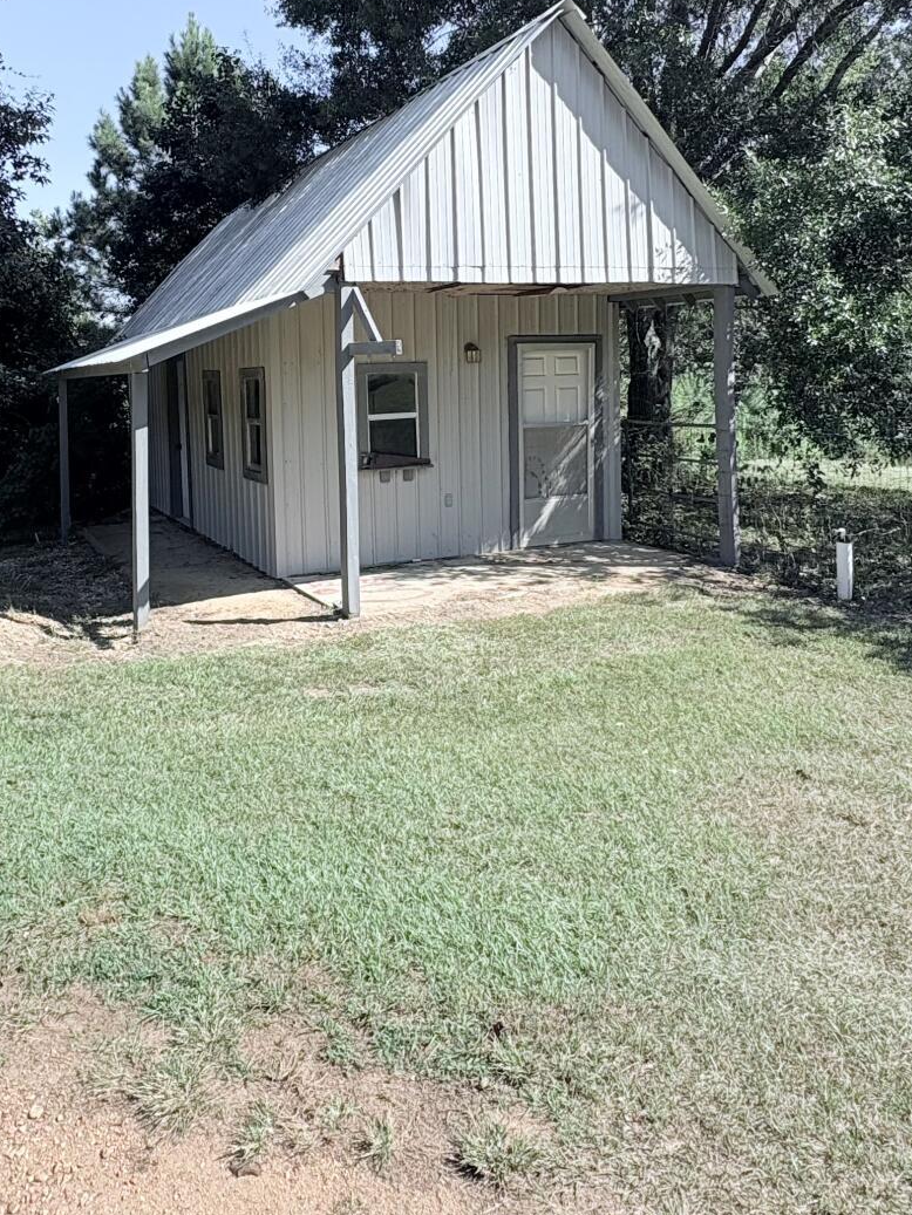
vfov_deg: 63.9
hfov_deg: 50.9
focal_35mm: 27
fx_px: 948
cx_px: 346
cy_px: 423
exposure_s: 1/956
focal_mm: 2.22
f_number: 2.2
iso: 50
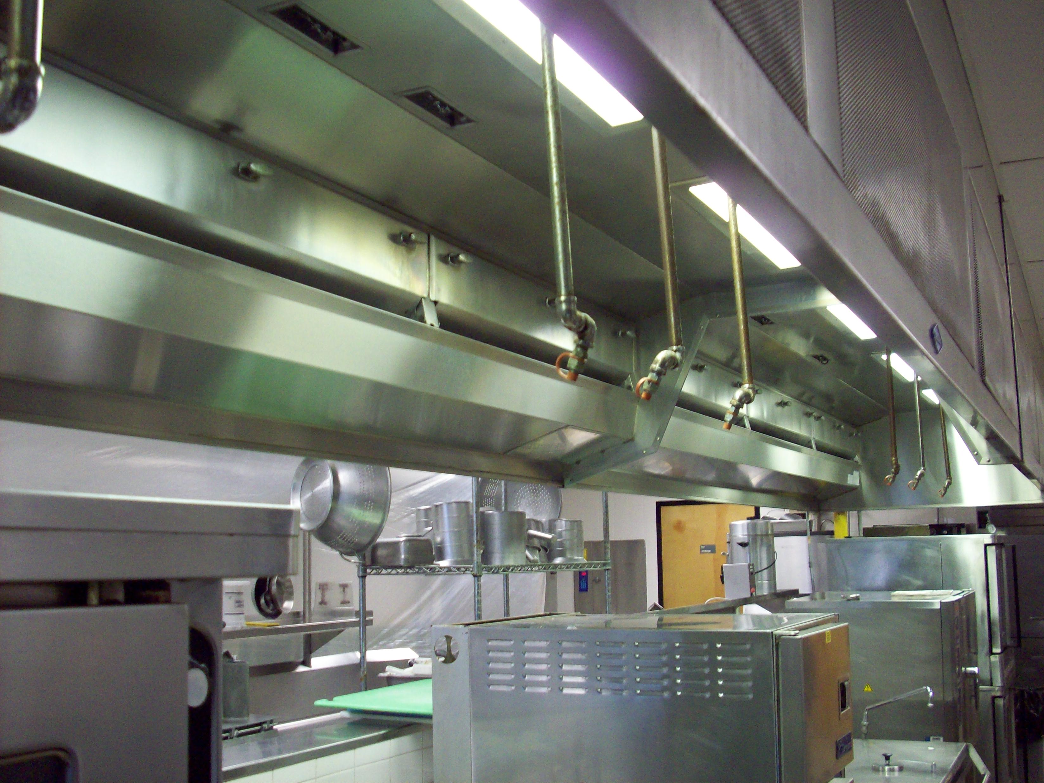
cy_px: 392
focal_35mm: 37
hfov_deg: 50.1
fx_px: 1116
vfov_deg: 38.7
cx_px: 522
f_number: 2.8
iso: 160
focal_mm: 6.2
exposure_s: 1/15
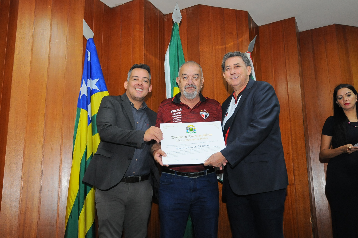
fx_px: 358
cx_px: 179
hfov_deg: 53.2
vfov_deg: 36.8
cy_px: 119
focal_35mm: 36
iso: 1250
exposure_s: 1/60
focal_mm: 24
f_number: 5.6
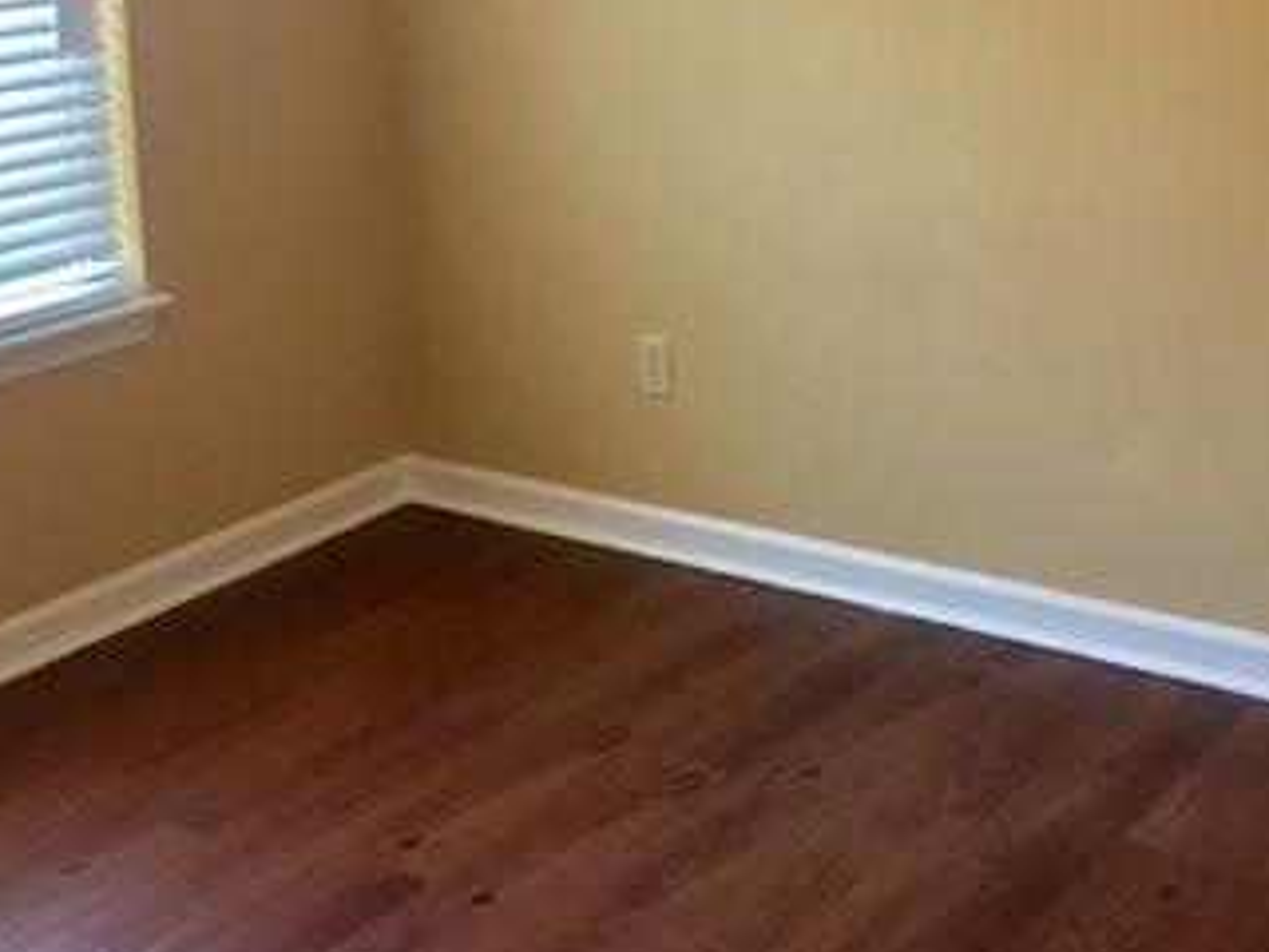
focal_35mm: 58
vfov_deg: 24.5
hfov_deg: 33.2
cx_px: 726
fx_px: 2126
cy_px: 91
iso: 25
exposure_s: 1/15
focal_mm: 4.15
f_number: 2.2
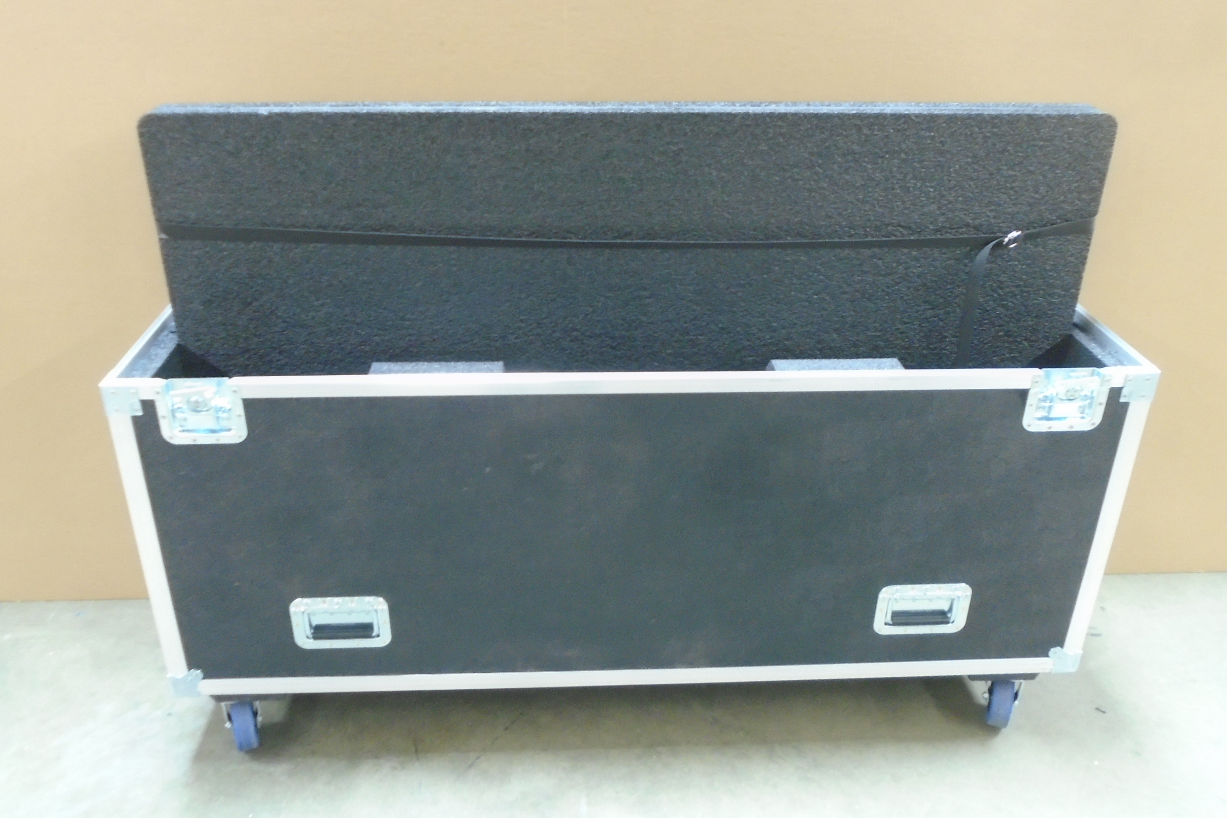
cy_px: 371
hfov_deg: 63.7
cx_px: 606
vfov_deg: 44.9
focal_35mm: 29
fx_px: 988
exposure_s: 1/5
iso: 400
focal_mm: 4.6
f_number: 3.2
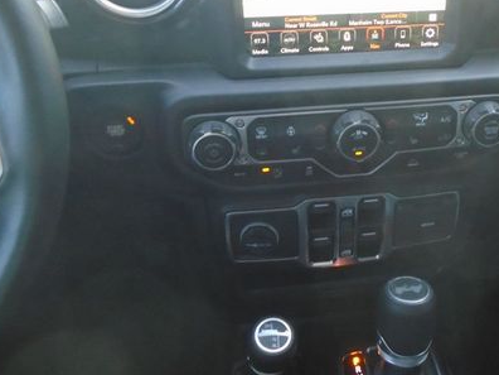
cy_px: 134
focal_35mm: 42
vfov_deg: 34.1
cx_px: 365
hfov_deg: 43.6
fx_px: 605
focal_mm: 4.6
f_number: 3.2
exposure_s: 1/30
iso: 320
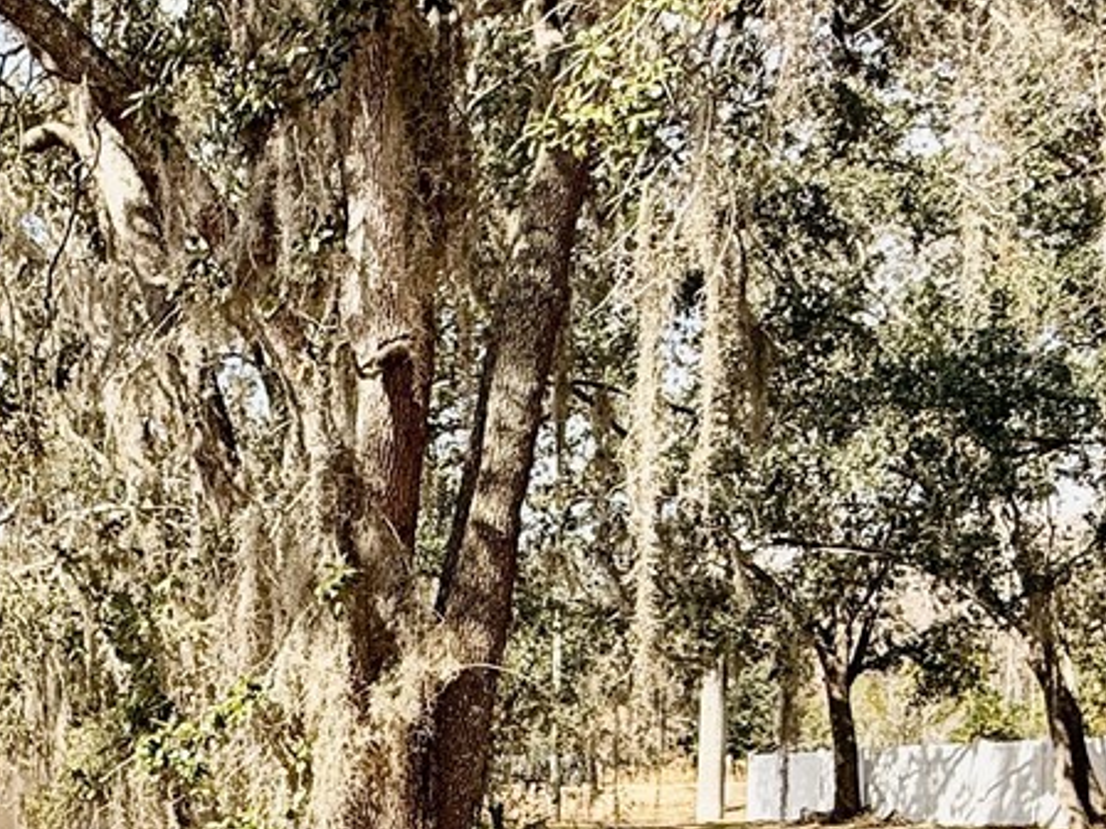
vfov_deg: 26.5
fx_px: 1598
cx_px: 2
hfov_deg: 34.7
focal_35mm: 50
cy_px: 940
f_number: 2.2
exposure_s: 1/1017
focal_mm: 2.22
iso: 50
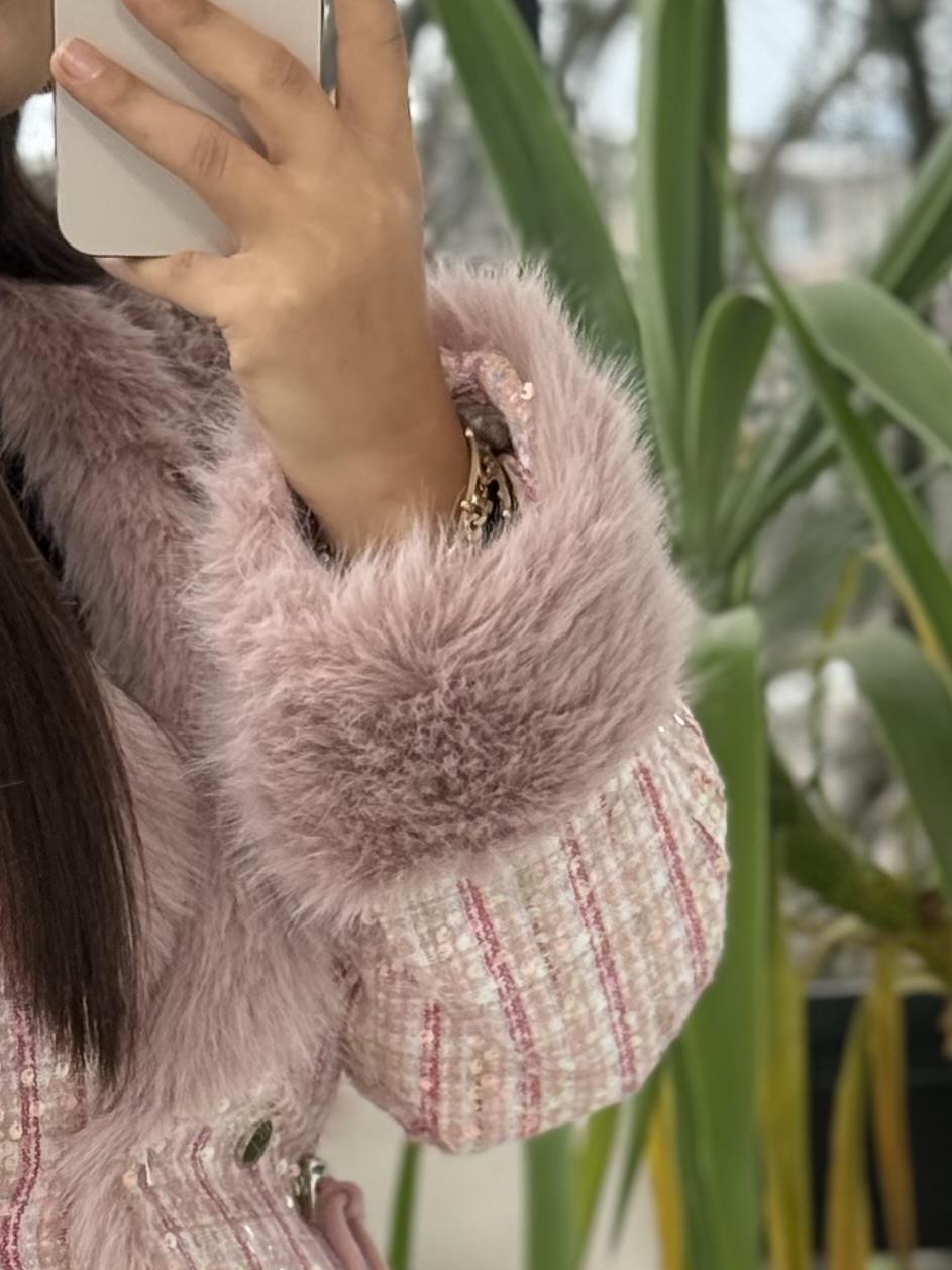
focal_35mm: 154
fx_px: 5646
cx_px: -32
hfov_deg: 9.6
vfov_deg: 12.7
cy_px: 1228
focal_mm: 6.76
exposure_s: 1/231
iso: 125
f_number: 1.78
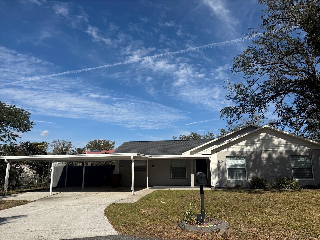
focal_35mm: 24
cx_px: 160
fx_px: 222
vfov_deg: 56.8
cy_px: 120
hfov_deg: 71.6
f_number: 1.78
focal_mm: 6.76
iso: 80
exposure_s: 1/6711
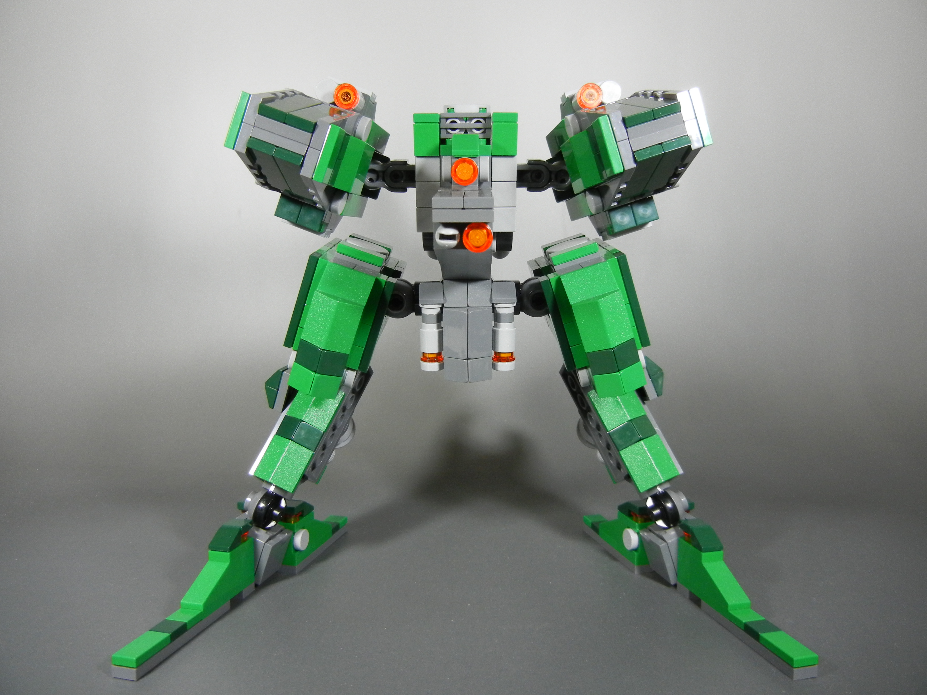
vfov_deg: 46.8
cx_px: 464
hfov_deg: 60.0
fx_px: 803
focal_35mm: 30
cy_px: 348
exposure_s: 1/42.7
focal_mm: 5.4
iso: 400
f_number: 3.5
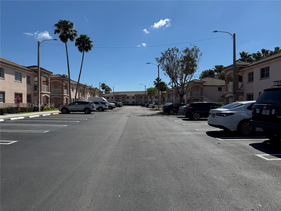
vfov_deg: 56.8
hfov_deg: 71.6
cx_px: 140
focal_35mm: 24
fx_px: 195
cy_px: 106
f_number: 1.78
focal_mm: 6.76
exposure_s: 1/7937
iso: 80
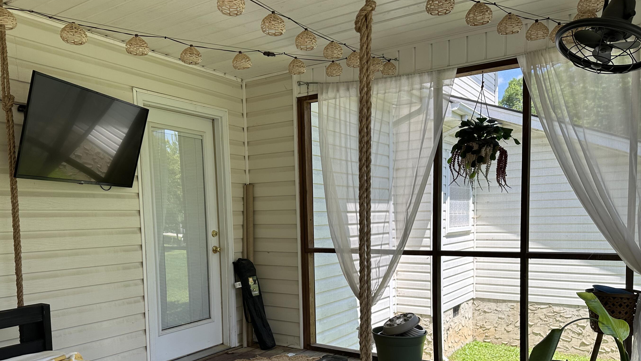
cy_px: 256
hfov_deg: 66.1
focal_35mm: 29
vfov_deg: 39.4
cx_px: 317
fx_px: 493
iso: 80
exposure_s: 1/630
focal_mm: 6.86
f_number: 1.78
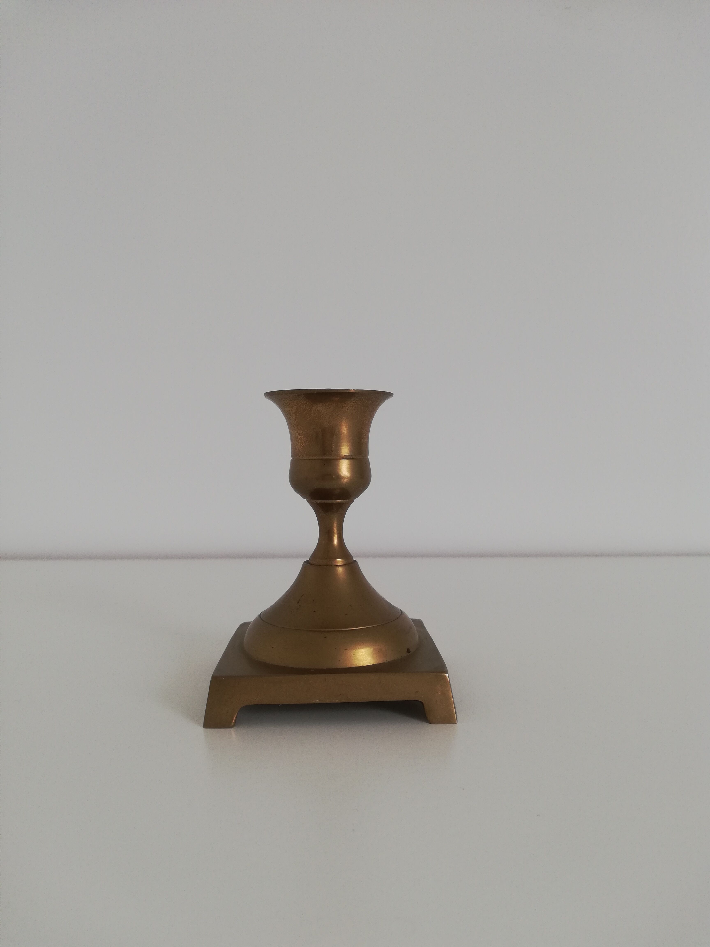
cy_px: 474
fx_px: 711
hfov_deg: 53.1
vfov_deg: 67.3
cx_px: 355
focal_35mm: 26
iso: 80
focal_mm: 3.81
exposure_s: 1/50
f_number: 2.2
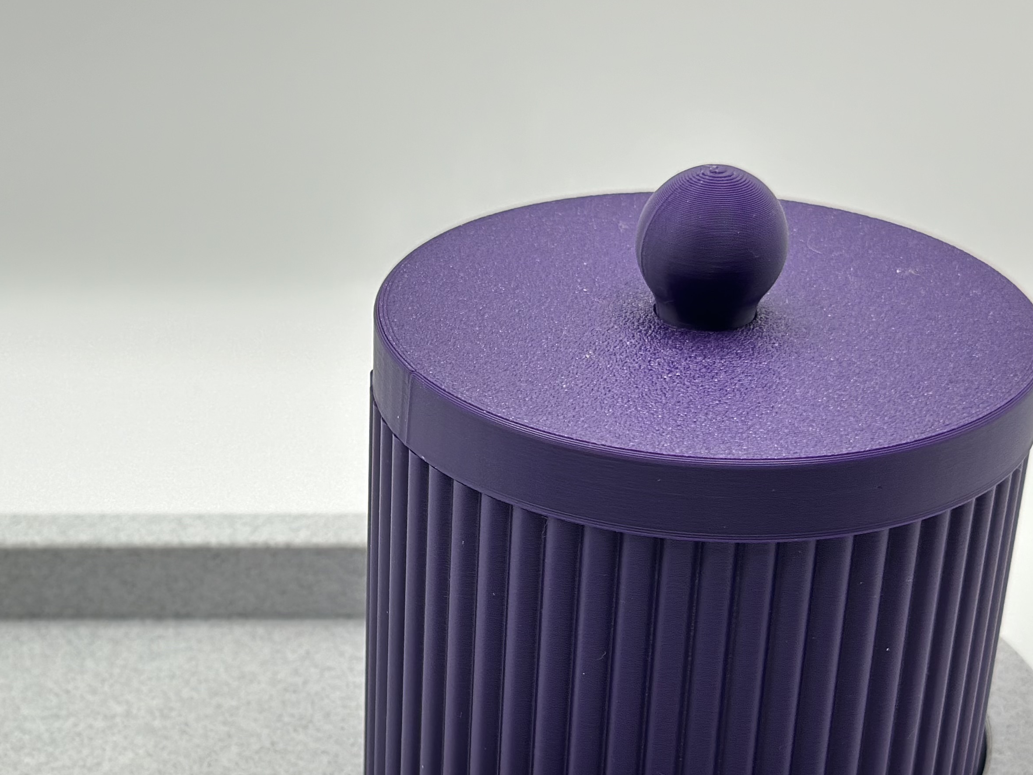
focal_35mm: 82
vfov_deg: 17.9
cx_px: 319
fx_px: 2447
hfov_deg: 23.7
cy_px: 588
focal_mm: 6.86
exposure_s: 1/225
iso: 80
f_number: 1.78
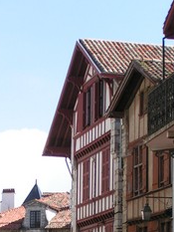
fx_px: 1004
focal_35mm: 150
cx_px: 39
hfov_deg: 9.9
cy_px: 287
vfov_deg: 12.8
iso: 50
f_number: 5.6
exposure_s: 1/250
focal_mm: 8.7
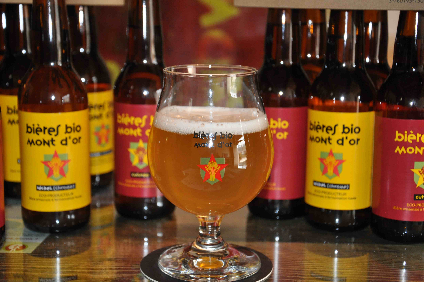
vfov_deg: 20.1
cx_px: 212
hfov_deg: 29.9
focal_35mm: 68
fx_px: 794
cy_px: 141
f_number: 4.8
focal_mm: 45
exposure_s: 1/60
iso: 800
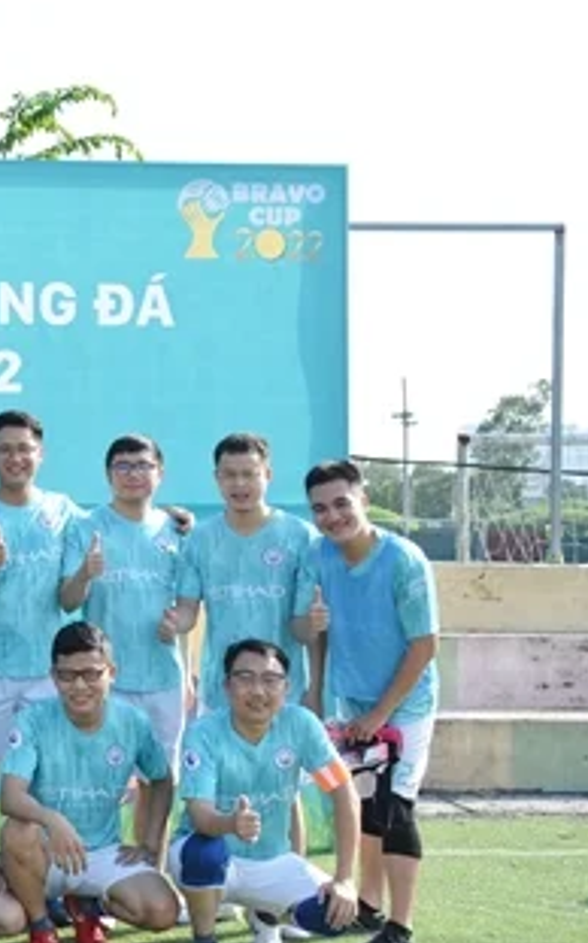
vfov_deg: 31.5
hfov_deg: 18.3
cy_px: 535
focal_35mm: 65
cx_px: -227
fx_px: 1669
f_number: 5.6
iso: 2500
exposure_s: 1/4000
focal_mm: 24
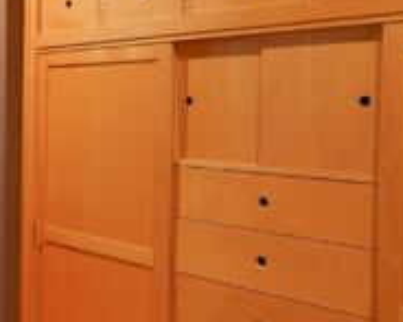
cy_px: 126
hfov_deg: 35.5
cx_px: 31
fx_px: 584
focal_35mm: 49
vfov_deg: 30.7
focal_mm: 24
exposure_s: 1/160
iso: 1600
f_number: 2.5
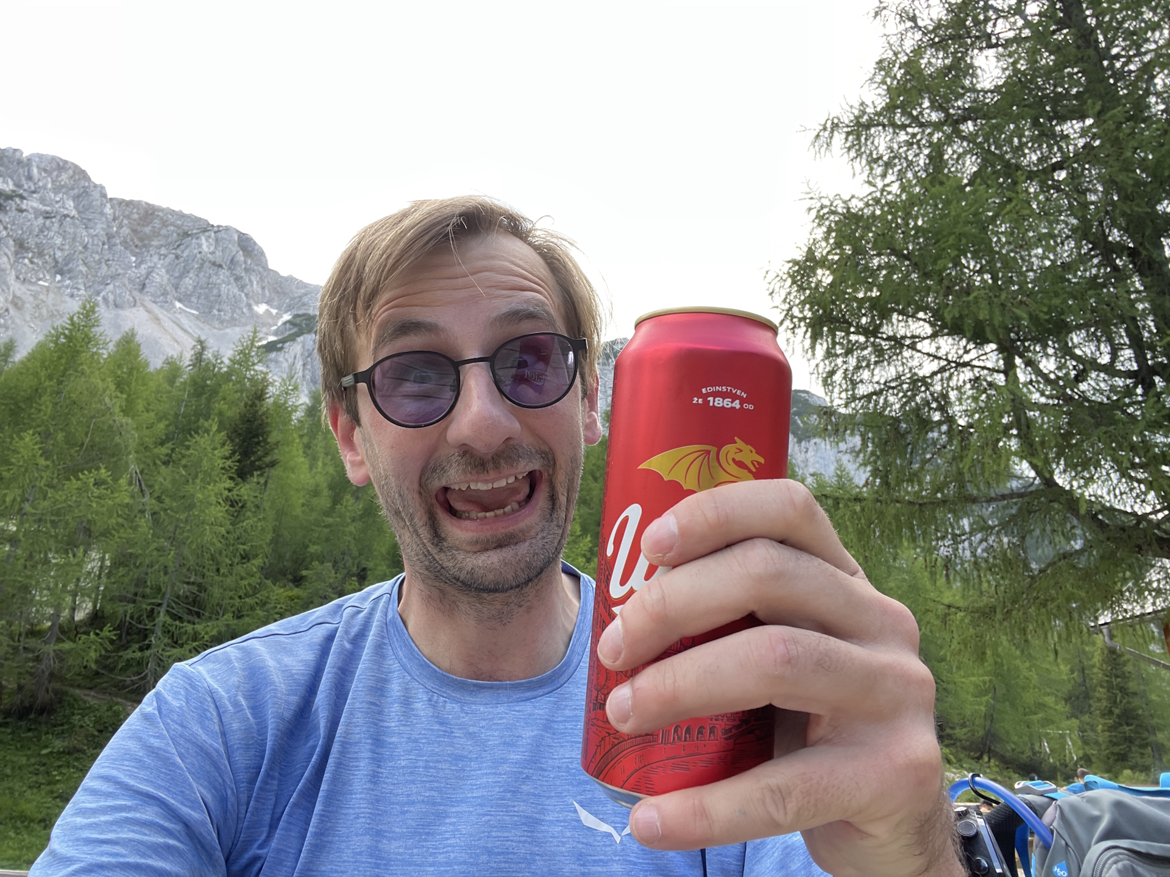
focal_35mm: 23
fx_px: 777
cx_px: 585
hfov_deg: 73.9
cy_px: 438
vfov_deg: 58.9
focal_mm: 2.71
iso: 40
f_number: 2.2
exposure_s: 1/121
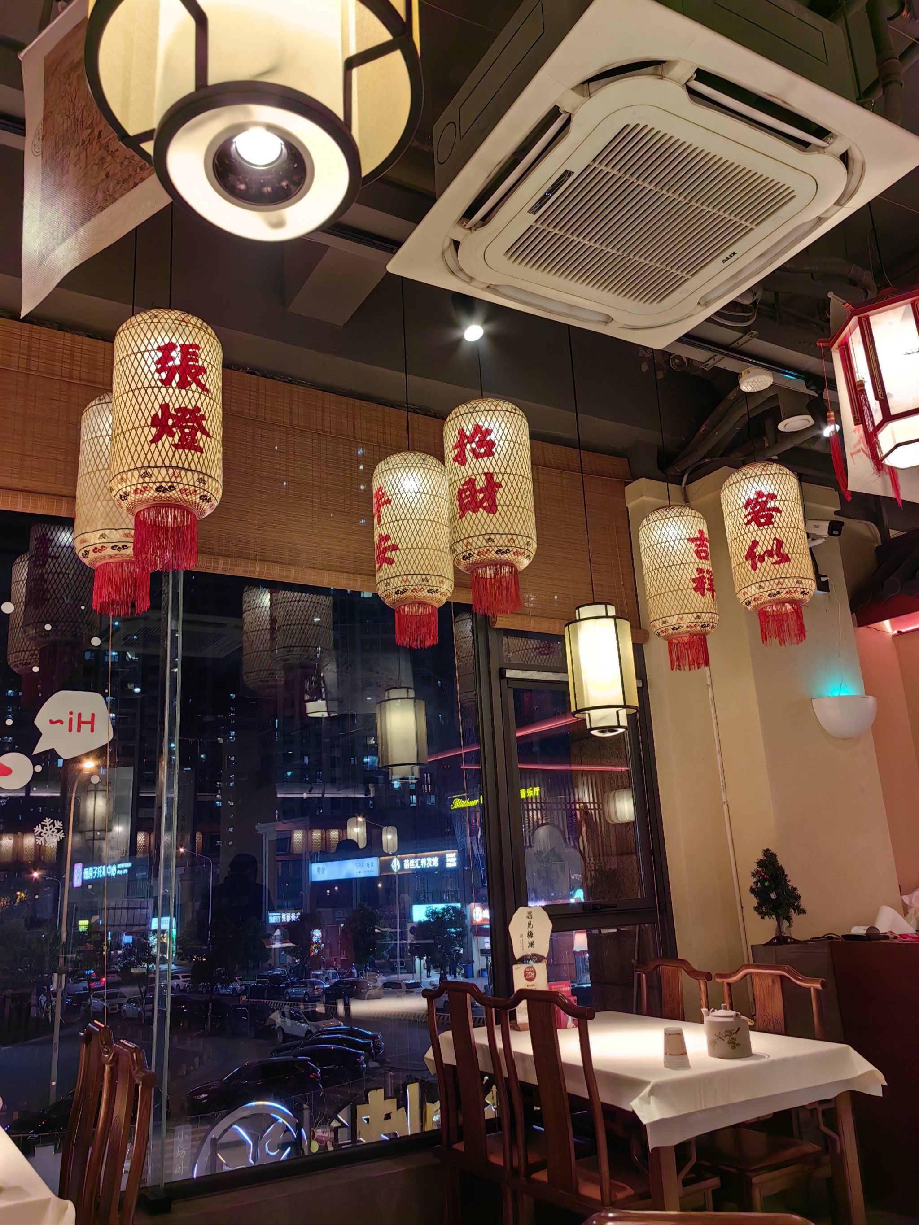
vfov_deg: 65.3
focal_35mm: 27
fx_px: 956
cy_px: 612
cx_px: 460
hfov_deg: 51.4
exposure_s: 1/100
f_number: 2
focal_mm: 5.75
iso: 50
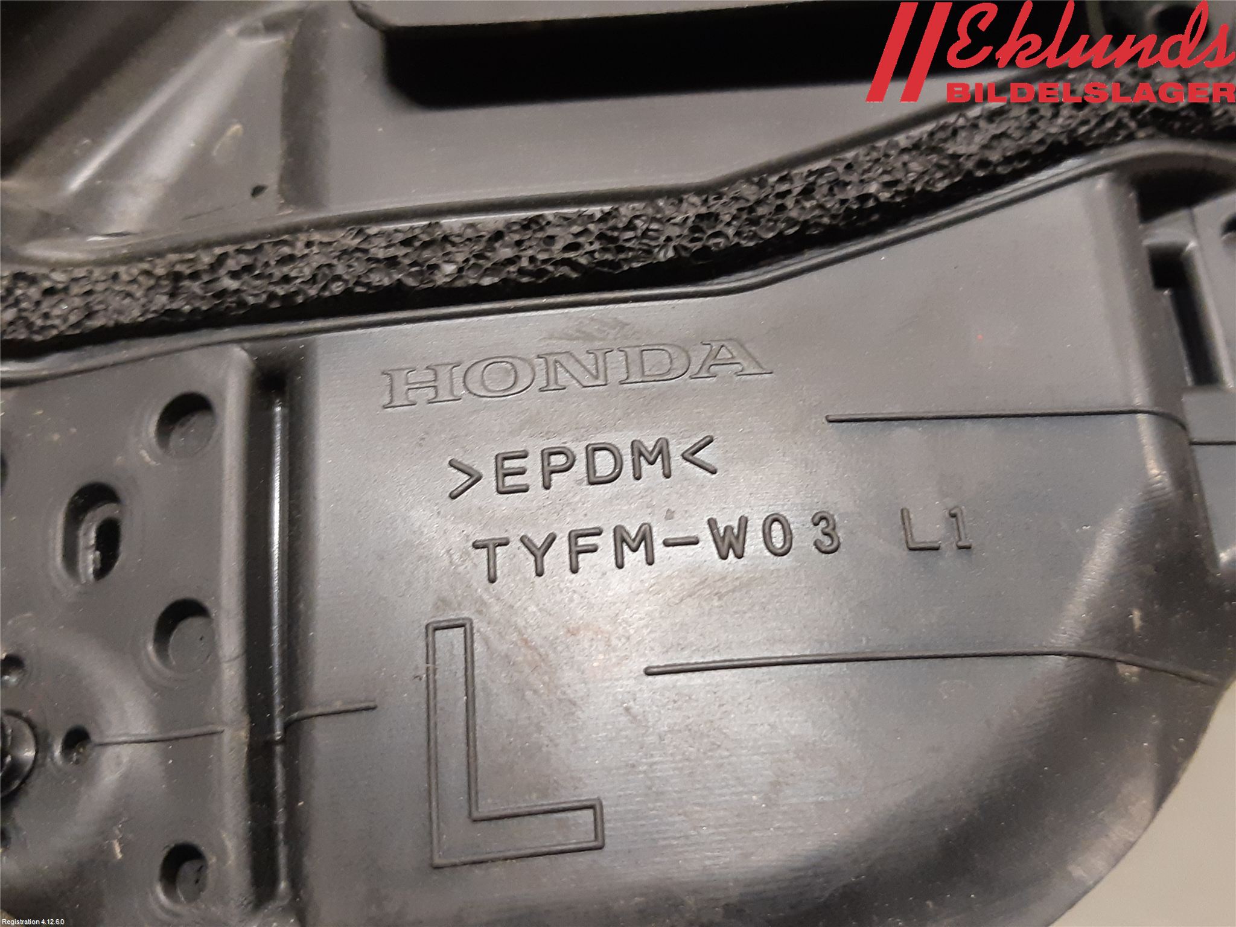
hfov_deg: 67.3
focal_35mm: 26
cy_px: 464
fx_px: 928
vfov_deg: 53.1
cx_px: 618
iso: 250
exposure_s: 1/33
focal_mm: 3.93
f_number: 1.7
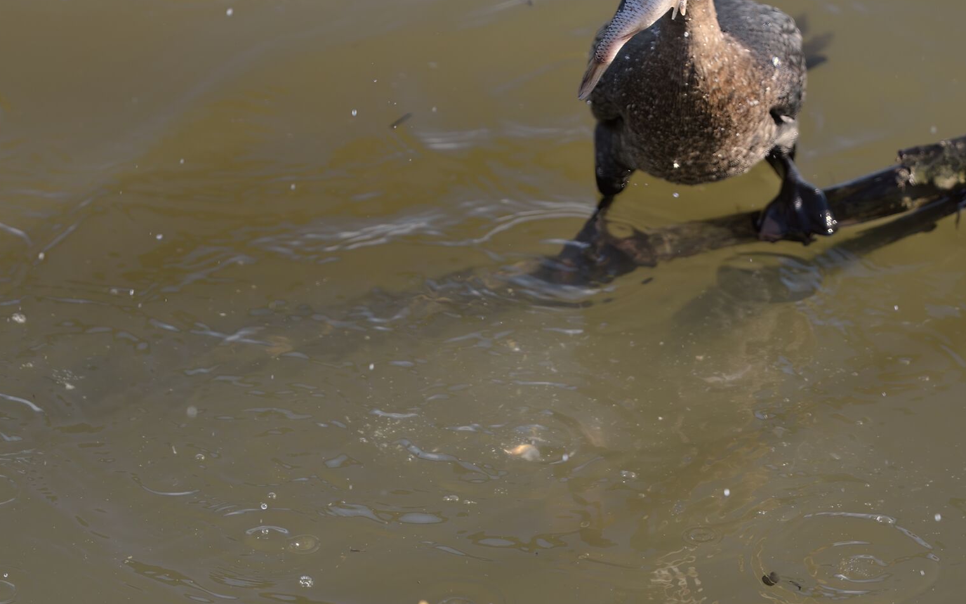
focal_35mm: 1205
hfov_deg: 1.7
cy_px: 102
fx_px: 31731
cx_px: 447
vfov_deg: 1.1
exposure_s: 1/1000
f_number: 4
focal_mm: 500
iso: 360
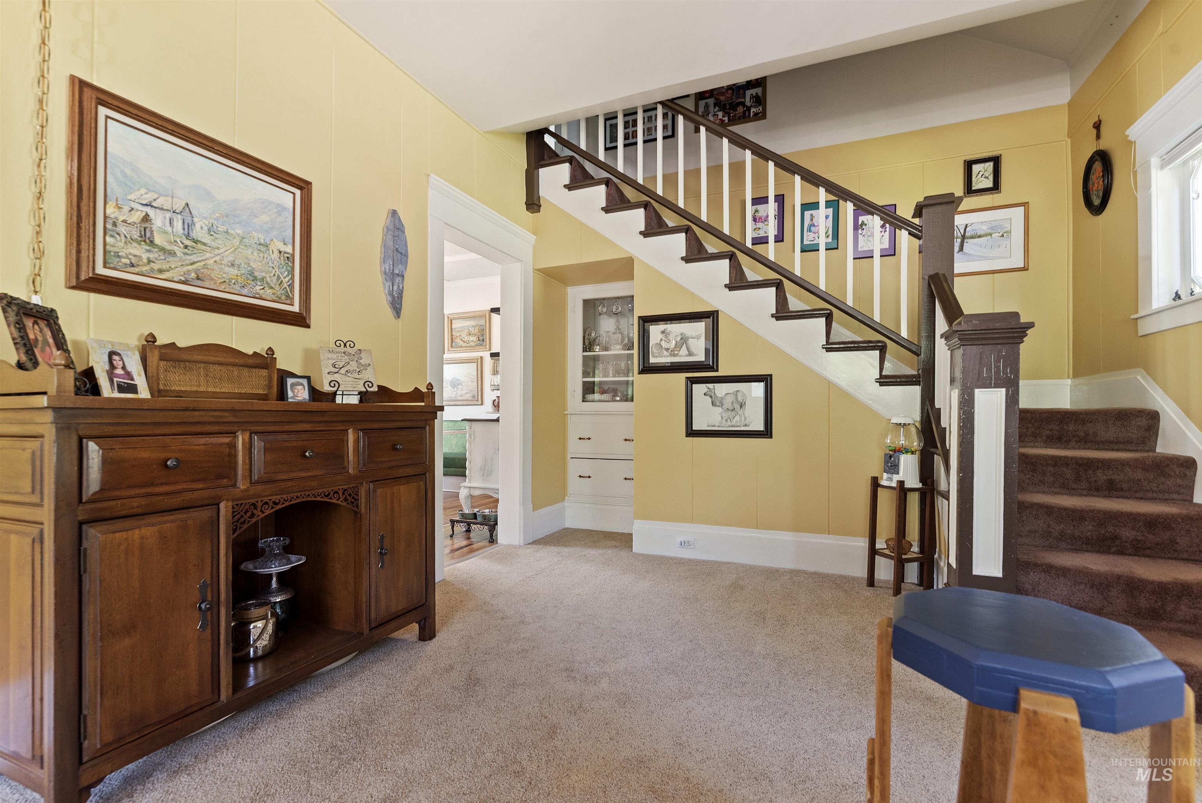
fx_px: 501
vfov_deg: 77.4
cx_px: 601
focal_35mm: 15
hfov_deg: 100.4
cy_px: 402
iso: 320
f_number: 6.3
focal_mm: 15
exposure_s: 1/2
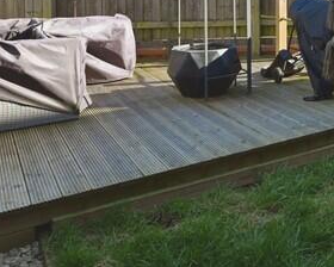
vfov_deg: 28.5
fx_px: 474
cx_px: 410
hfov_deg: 31.7
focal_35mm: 48
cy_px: -29
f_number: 6.3
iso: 100
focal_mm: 14
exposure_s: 1/160
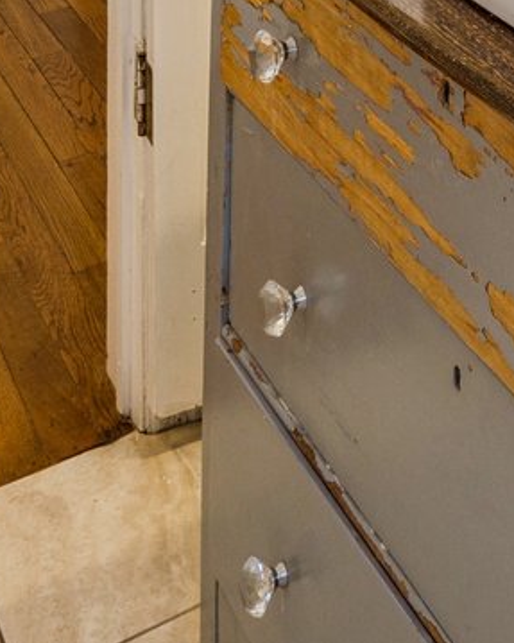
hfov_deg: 18.3
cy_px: -501
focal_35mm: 75
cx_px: 750
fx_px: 1427
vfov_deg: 19.4
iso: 200
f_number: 10
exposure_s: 1/30
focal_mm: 14
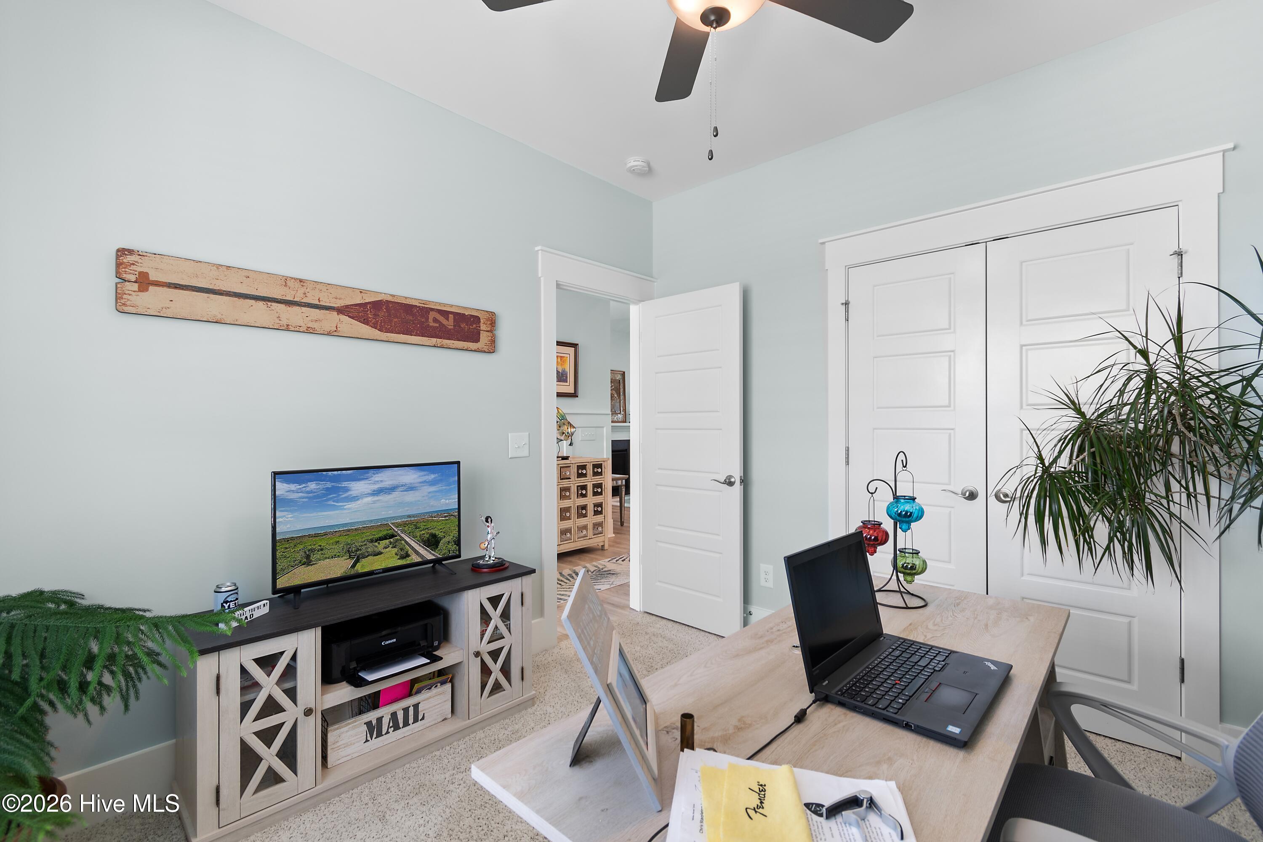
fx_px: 526
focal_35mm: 15
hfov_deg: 100.4
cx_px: 632
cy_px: 421
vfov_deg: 77.3
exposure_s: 1/4
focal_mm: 10
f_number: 4.5
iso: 100
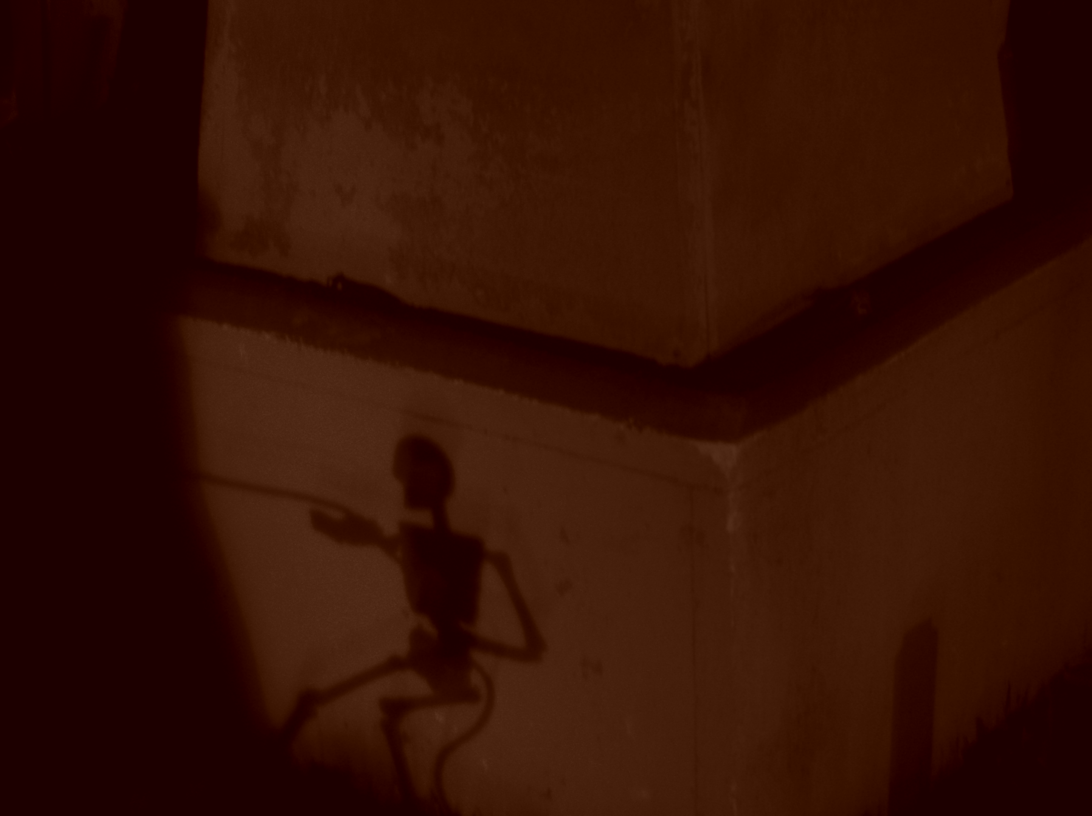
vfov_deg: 15.4
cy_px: 408
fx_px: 3025
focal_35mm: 96
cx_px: 546
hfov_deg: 20.5
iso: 80
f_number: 5.2
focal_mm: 17.1
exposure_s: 2
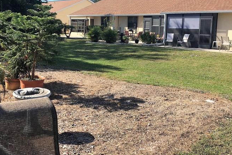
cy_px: 72
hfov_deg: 41.9
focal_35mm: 47
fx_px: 303
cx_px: 111
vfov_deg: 28.6
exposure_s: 1/1261
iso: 25
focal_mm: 4.15
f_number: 2.2
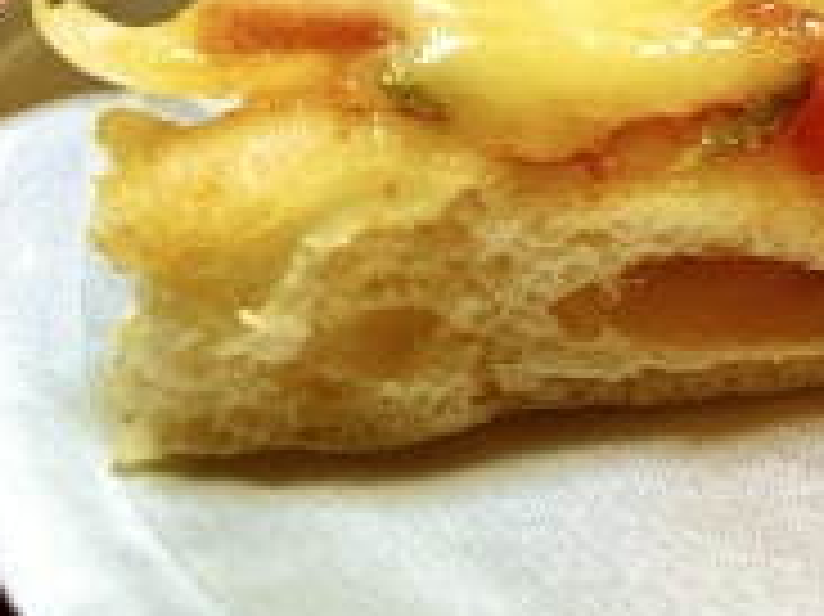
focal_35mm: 71
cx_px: 1108
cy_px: 7
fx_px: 1689
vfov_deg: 20.1
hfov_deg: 23.7
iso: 160
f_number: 1.8
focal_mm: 4.25
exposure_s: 1/50
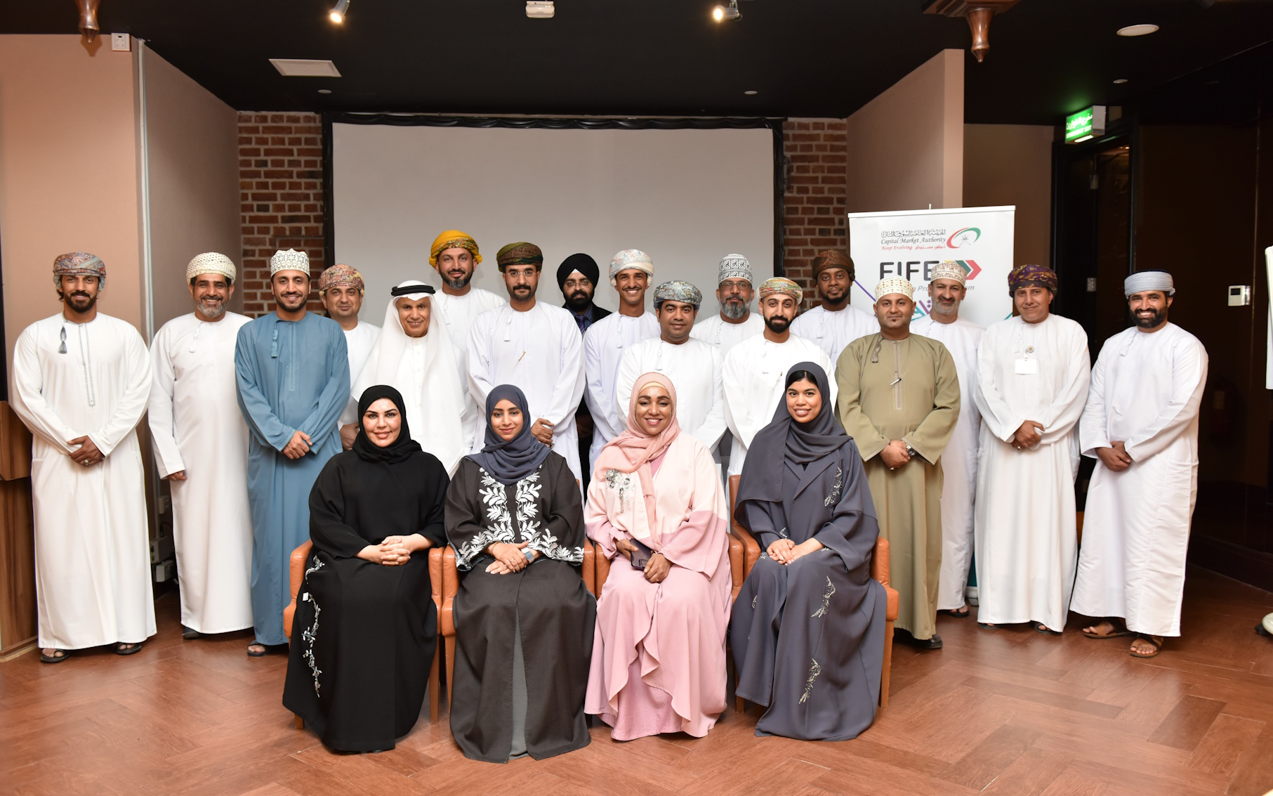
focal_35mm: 30
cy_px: 405
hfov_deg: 62.9
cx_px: 636
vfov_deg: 41.8
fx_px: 1041
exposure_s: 1/125
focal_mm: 29
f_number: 3.5
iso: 1000
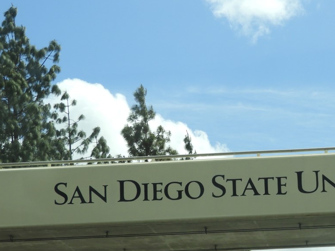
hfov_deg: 15.0
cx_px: 269
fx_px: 1268
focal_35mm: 131
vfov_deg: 11.3
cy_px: 156
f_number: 4.5
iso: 100
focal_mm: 12.5
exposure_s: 1/800
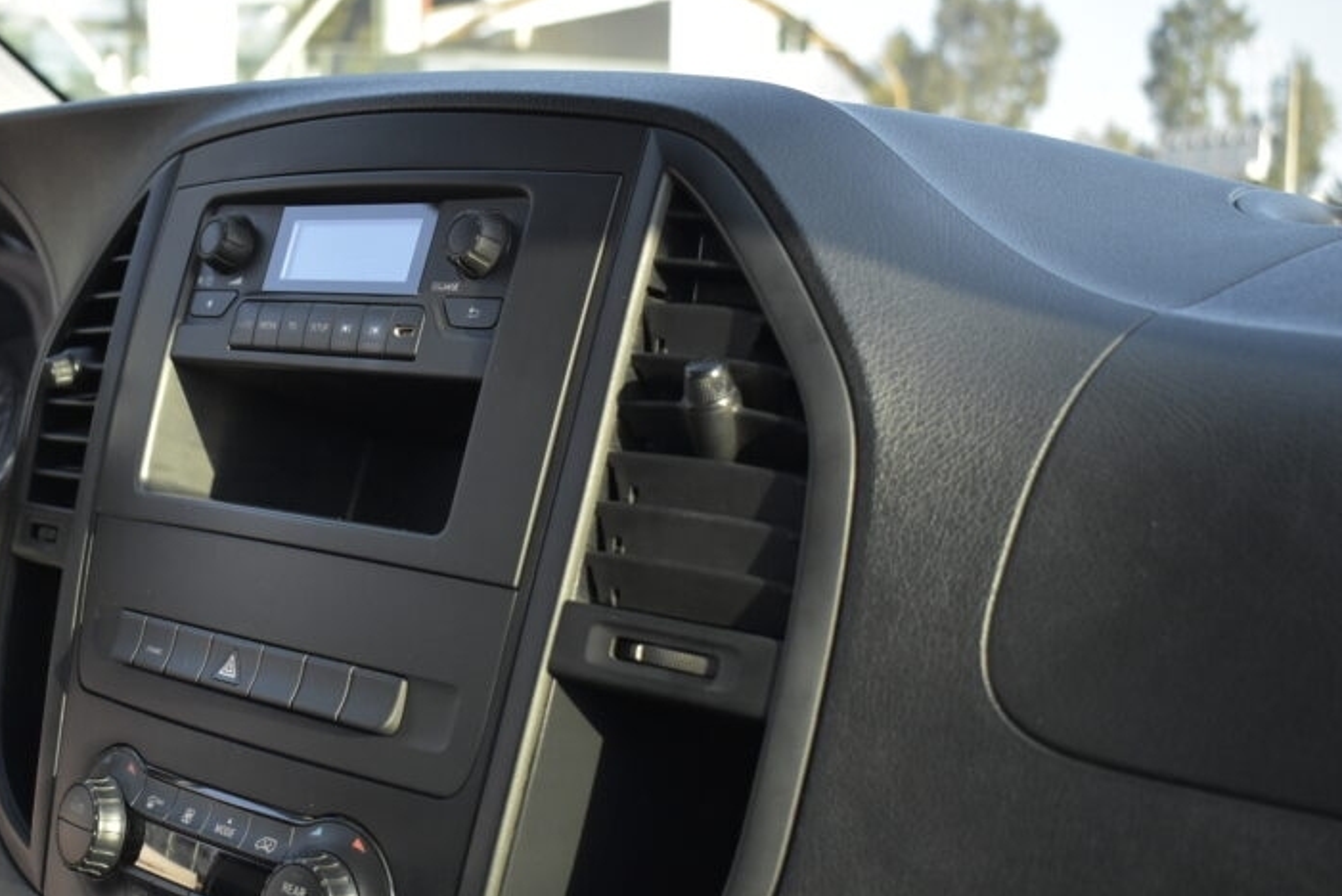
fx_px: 2126
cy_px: 555
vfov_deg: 23.7
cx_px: 408
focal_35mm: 57
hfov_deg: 34.6
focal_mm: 26
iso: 1600
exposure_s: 1/1600
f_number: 4
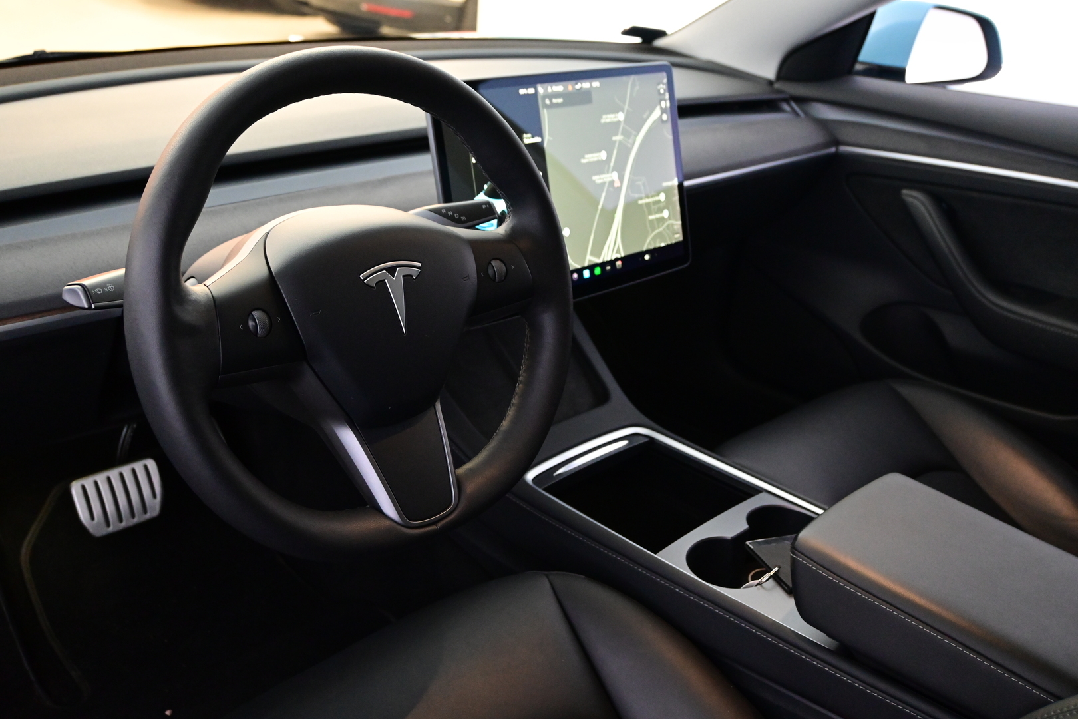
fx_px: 1011
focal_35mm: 34
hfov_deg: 56.1
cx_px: 539
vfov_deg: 39.1
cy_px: 360
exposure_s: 1/40
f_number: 4
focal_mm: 22.5
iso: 3200
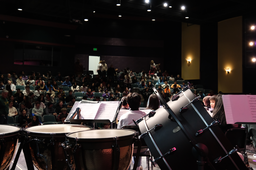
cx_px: 128
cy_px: 85
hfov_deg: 48.5
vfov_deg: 33.4
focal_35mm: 40
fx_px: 284
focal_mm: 26.6
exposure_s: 1/160
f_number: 4
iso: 3200
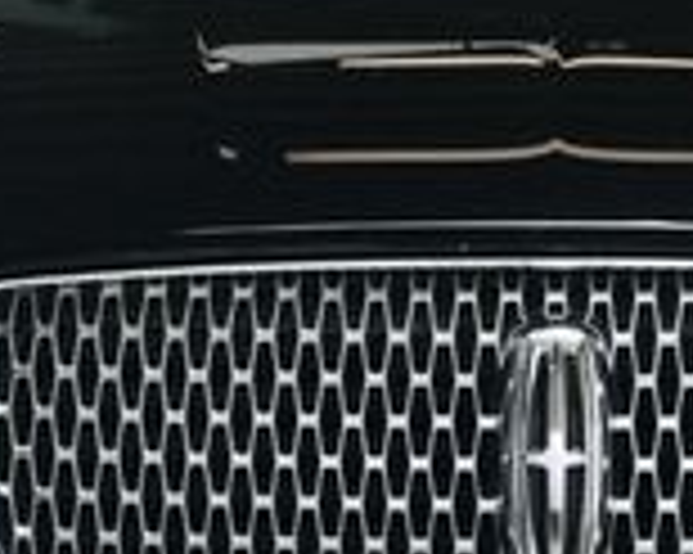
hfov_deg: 12.3
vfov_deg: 9.9
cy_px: 432
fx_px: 3198
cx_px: 544
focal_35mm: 156
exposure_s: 1/160
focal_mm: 27
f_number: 10
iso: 100
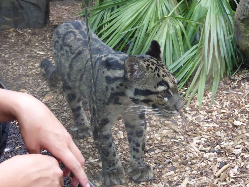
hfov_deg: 33.8
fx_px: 410
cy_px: 94
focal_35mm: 57
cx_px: 124
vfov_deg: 25.7
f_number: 4.6
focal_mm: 9.7
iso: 1250
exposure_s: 1/250
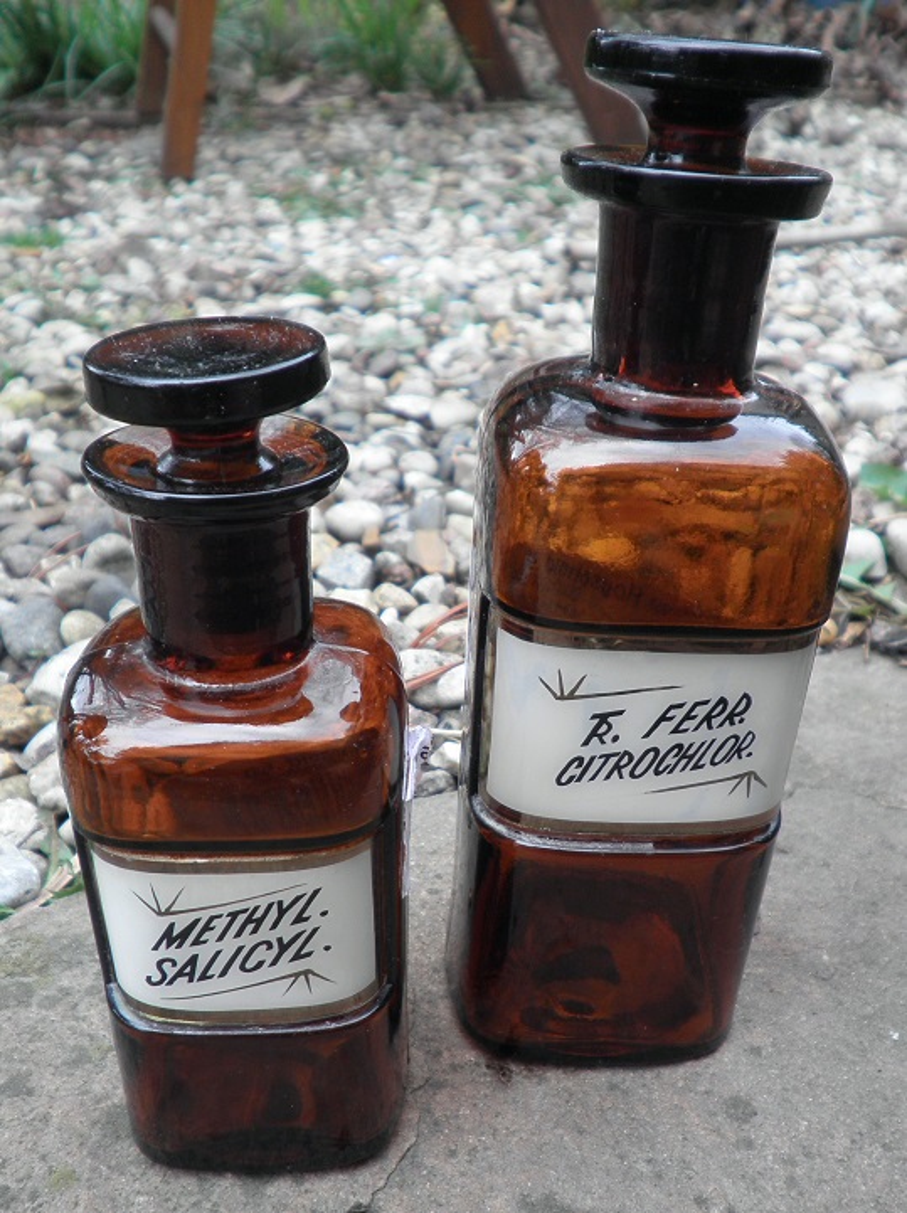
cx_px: 454
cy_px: 606
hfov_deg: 53.0
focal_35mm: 26
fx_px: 910
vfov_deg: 67.4
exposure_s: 1/100
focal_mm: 4.65
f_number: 2.6
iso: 64
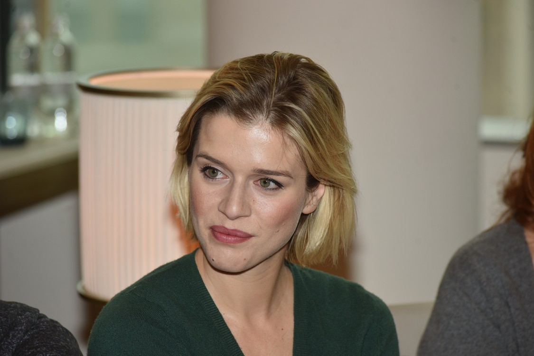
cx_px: 267
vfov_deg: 8.1
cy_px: 178
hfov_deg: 12.1
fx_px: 2521
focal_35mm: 170
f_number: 6.3
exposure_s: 1/200
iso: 400
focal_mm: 170
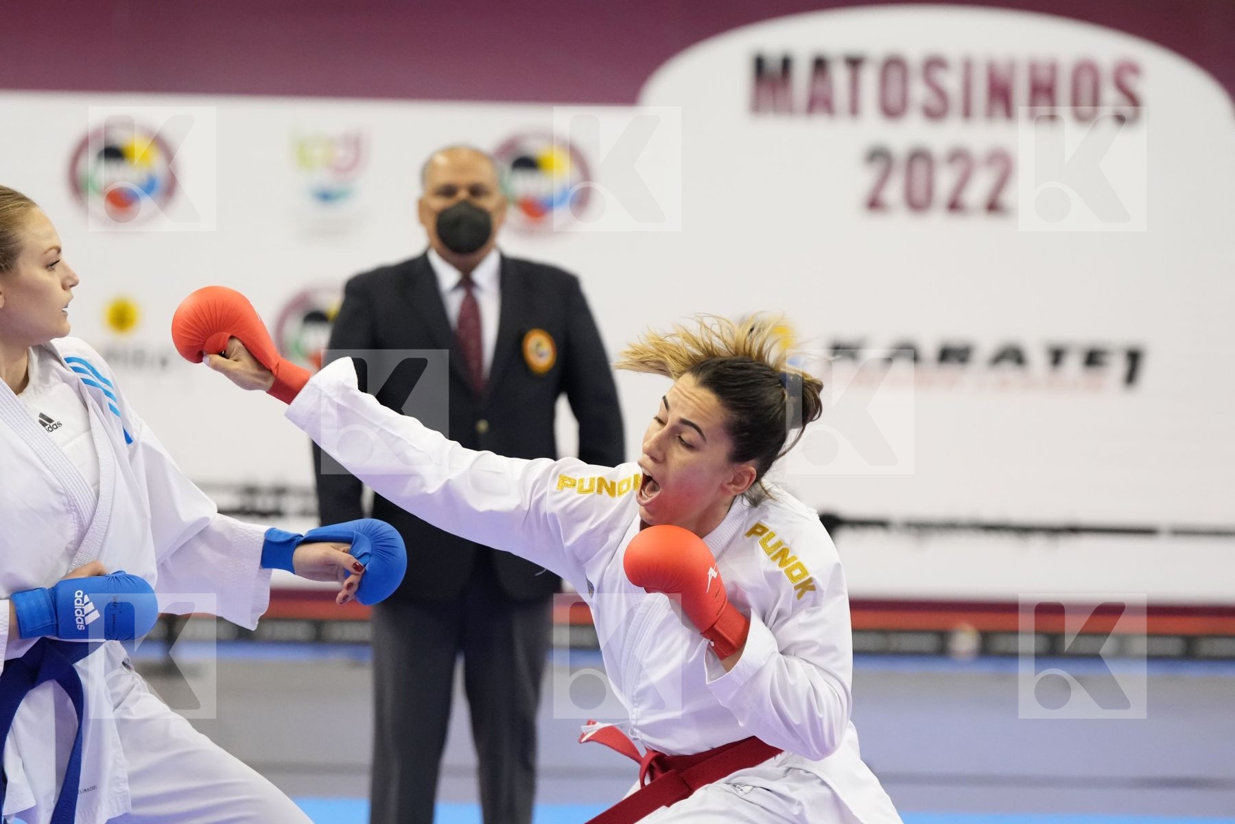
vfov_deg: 7.9
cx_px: 618
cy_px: 412
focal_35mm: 174
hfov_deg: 11.8
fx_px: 5969
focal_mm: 116
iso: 4000
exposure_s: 1/1000
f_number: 2.8
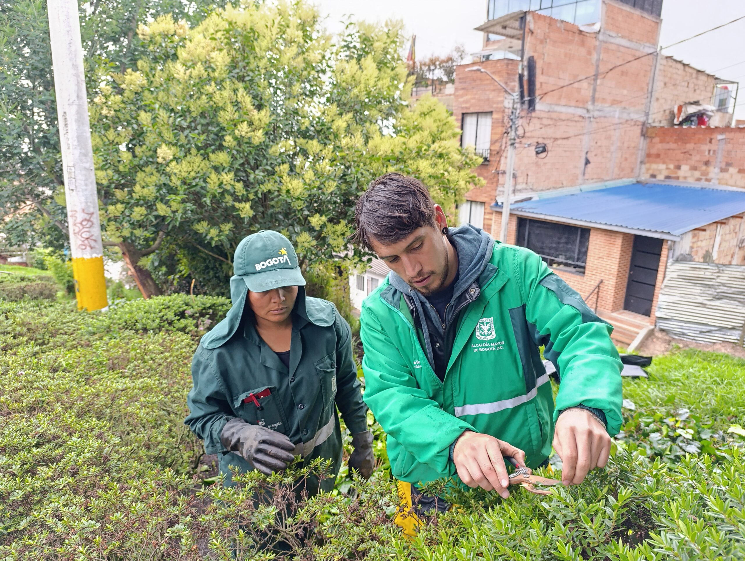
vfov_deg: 59.0
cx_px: 372
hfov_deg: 73.8
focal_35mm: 23
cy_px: 280
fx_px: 496
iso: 320
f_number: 1.6
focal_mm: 6.14
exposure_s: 1/120
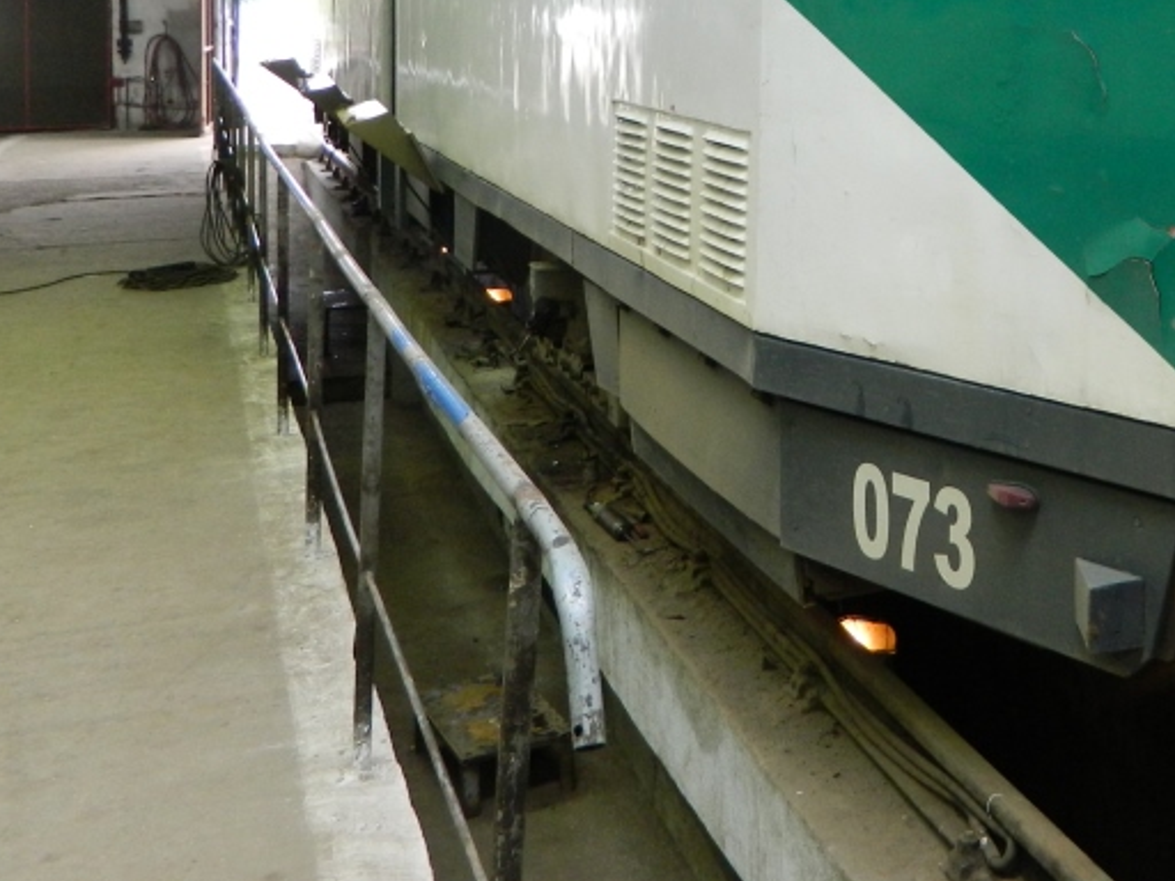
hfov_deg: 36.2
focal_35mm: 50
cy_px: 34
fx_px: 1697
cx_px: 1028
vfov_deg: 27.7
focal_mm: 4.5
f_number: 3.1
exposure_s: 1/30
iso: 160
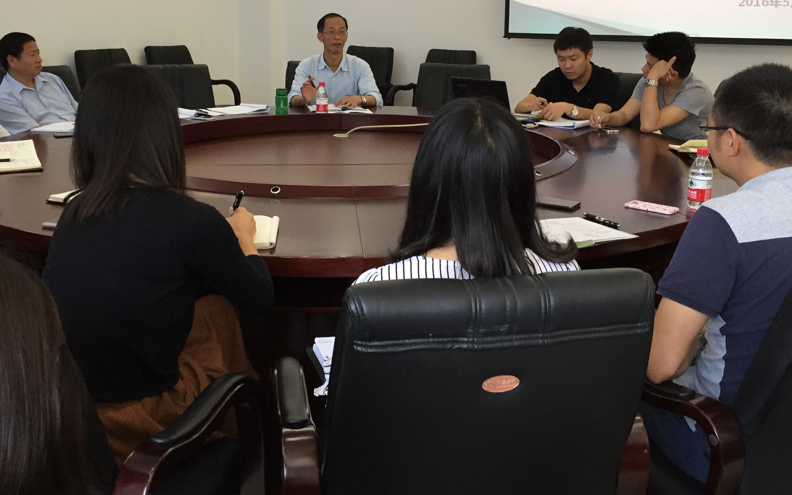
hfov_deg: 50.4
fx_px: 842
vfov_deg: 32.4
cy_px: 155
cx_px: 379
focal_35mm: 39
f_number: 2.2
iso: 80
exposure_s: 1/33
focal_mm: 4.15
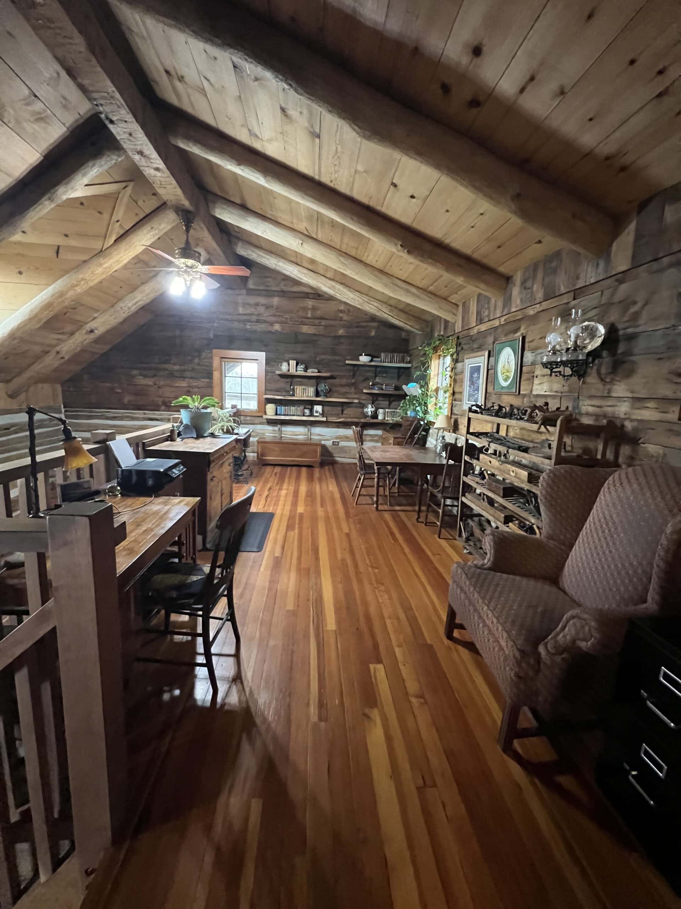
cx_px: 340
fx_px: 341
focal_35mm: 13
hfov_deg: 89.9
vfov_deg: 106.2
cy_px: 454
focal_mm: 1.57
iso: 1000
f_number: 1.8
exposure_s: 1/40
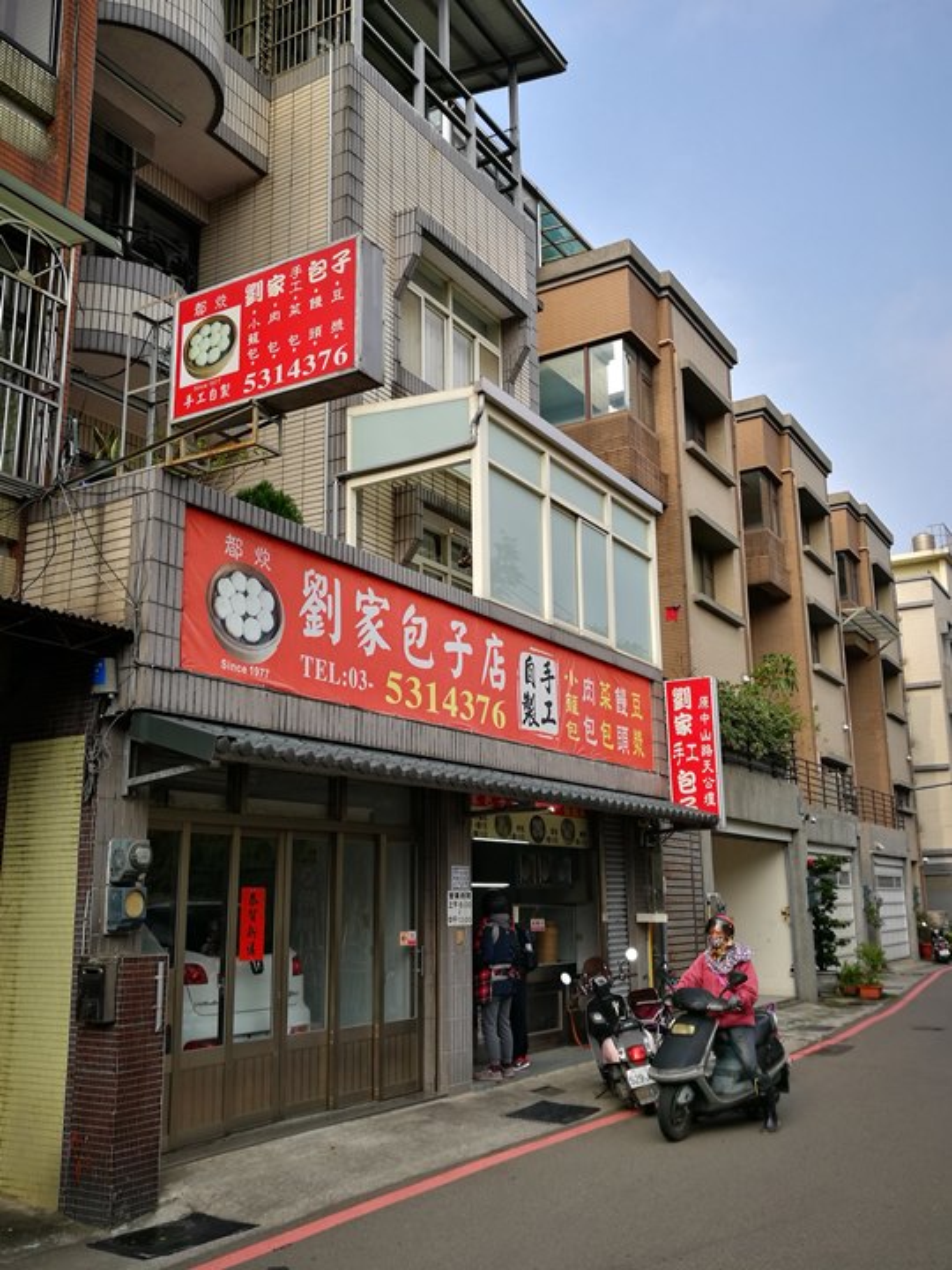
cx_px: 476
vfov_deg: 58.4
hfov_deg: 45.4
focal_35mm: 31
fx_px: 1137
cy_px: 635
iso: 50
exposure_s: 1/535
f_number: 2.2
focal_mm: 4.5
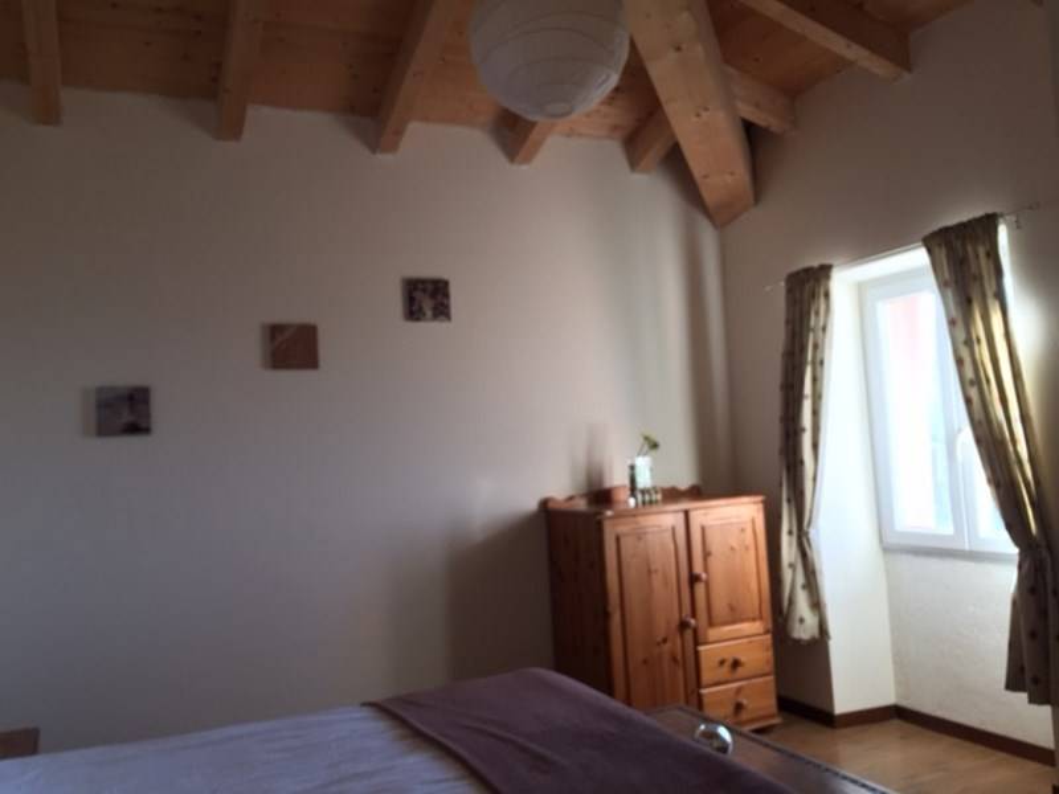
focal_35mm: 29
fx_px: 887
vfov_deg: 48.2
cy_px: 397
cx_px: 530
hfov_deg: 61.7
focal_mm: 4.15
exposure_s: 1/50
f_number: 2.2
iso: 32
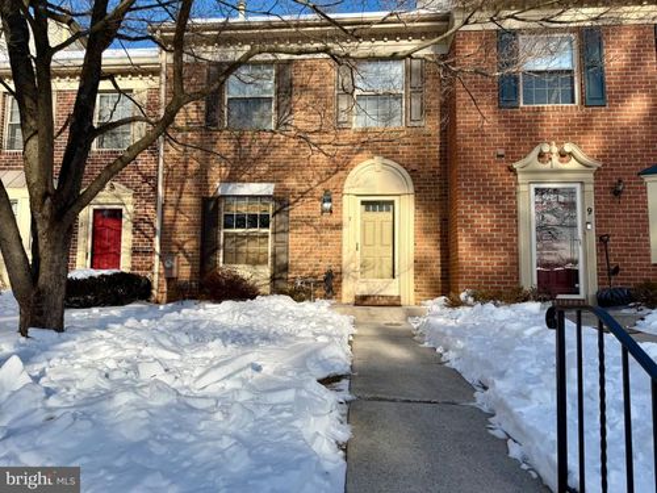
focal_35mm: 24
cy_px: 246
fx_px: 456
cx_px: 328
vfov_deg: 56.8
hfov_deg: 71.6
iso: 80
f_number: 1.78
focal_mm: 6.76
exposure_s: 1/4975
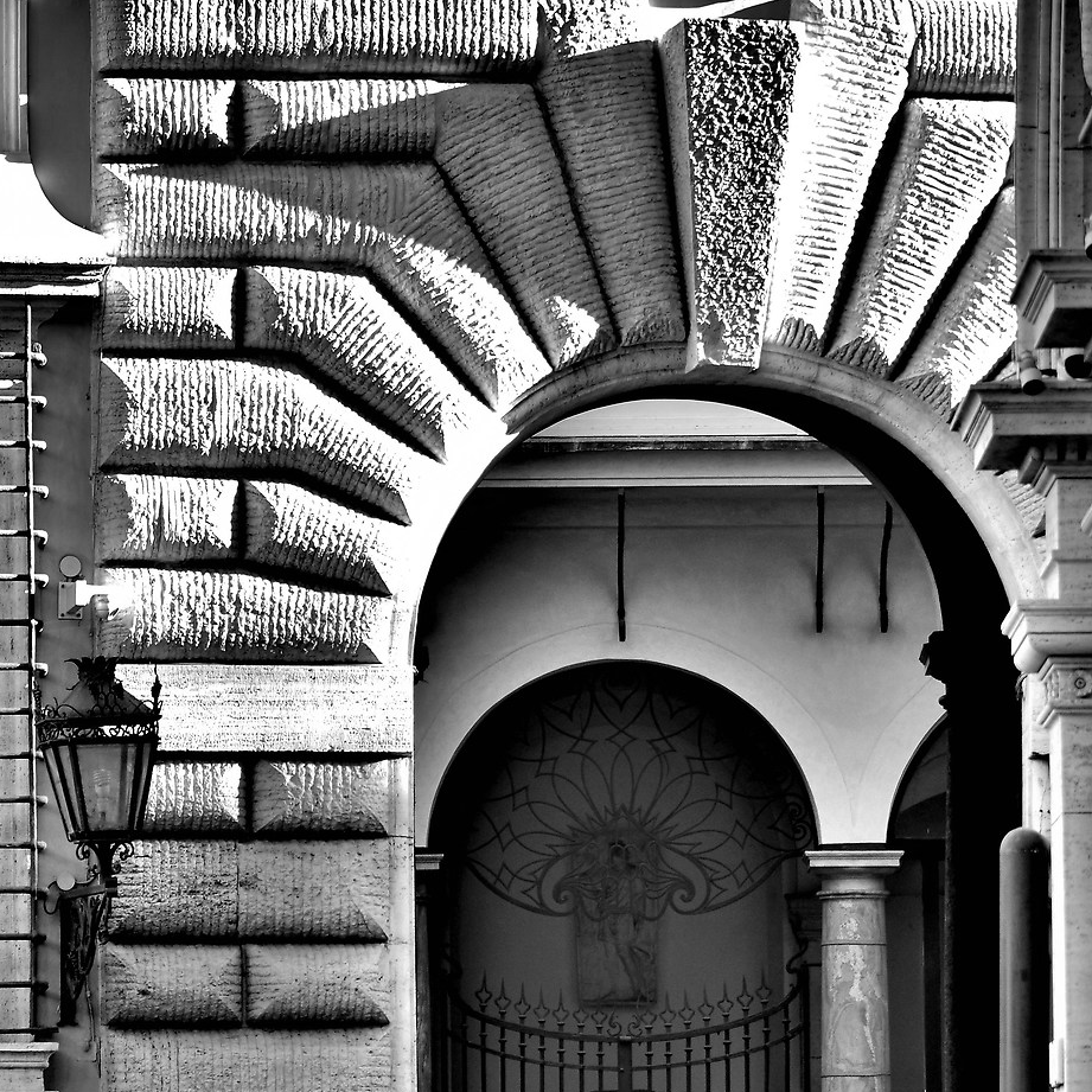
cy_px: 1249
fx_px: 8891
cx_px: 732
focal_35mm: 249
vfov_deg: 7.0
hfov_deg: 7.0
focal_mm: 75
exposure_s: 1/125
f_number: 4
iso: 160
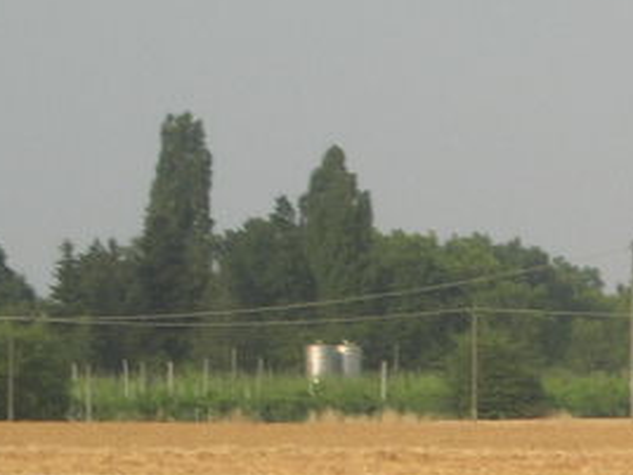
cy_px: 416
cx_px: 1025
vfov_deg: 3.4
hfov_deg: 4.6
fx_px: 7900
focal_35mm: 432
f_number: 8.2
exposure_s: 1/145
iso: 64
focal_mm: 23.4
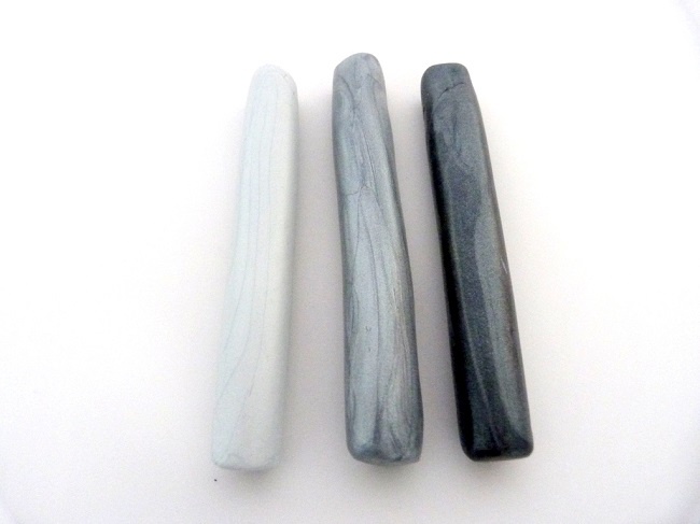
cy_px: 262
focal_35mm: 25
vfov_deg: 54.8
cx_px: 350
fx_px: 505
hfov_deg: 69.4
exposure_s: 1/60
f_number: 2.8
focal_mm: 4.5
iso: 800
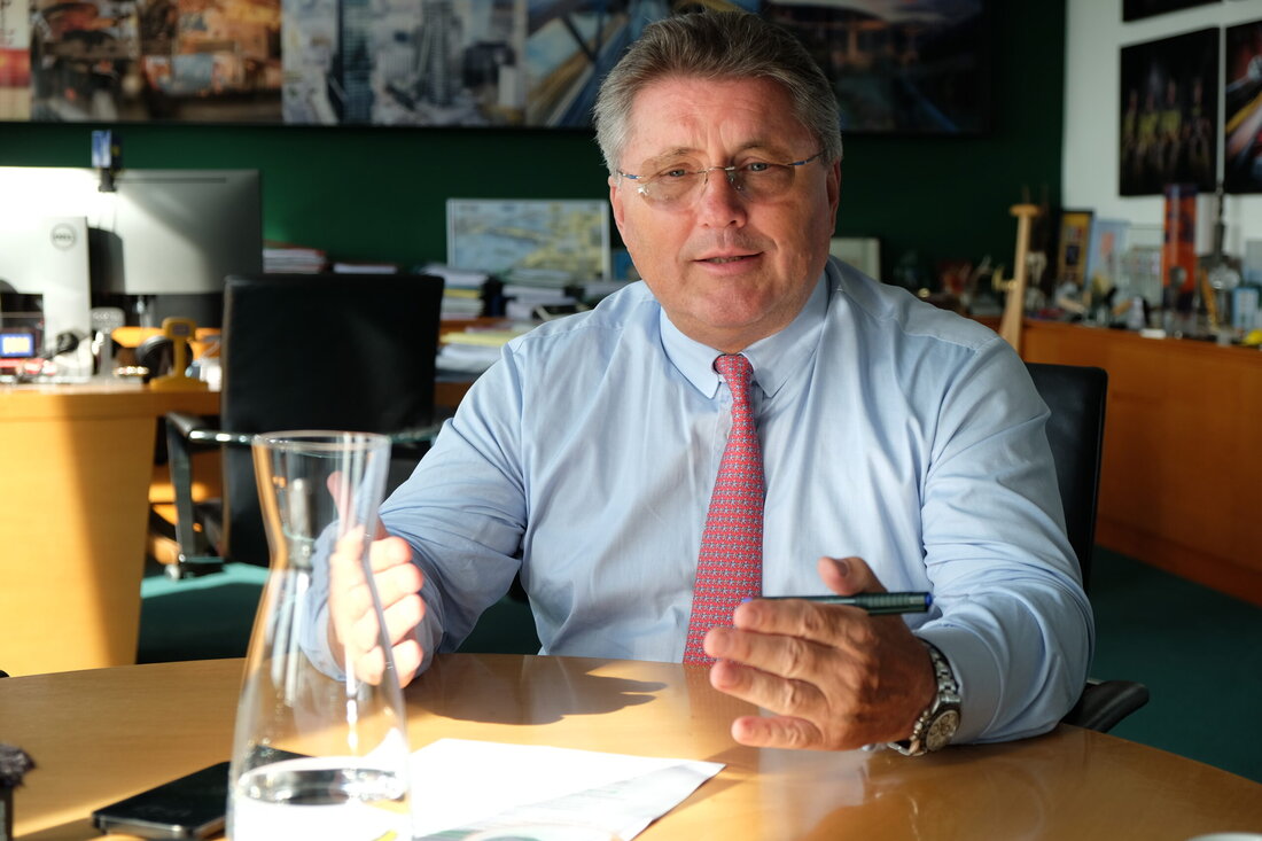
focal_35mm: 59
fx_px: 2068
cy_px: 420
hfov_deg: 33.9
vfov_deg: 23.0
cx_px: 631
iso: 200
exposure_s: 1/125
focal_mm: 39
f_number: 3.6
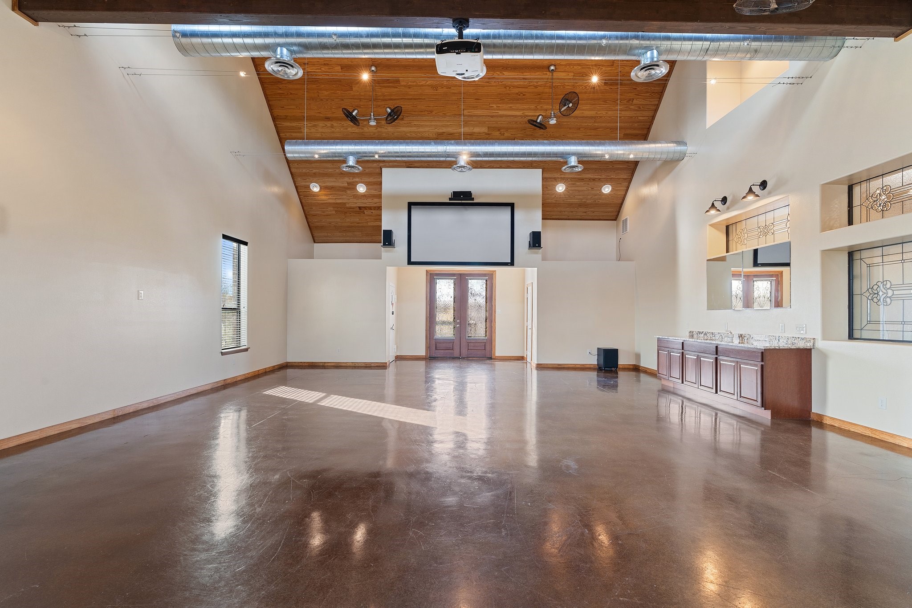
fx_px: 405
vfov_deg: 73.7
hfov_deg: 96.7
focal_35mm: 16
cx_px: 456
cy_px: 304
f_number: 9
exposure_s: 1.6
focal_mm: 16
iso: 250
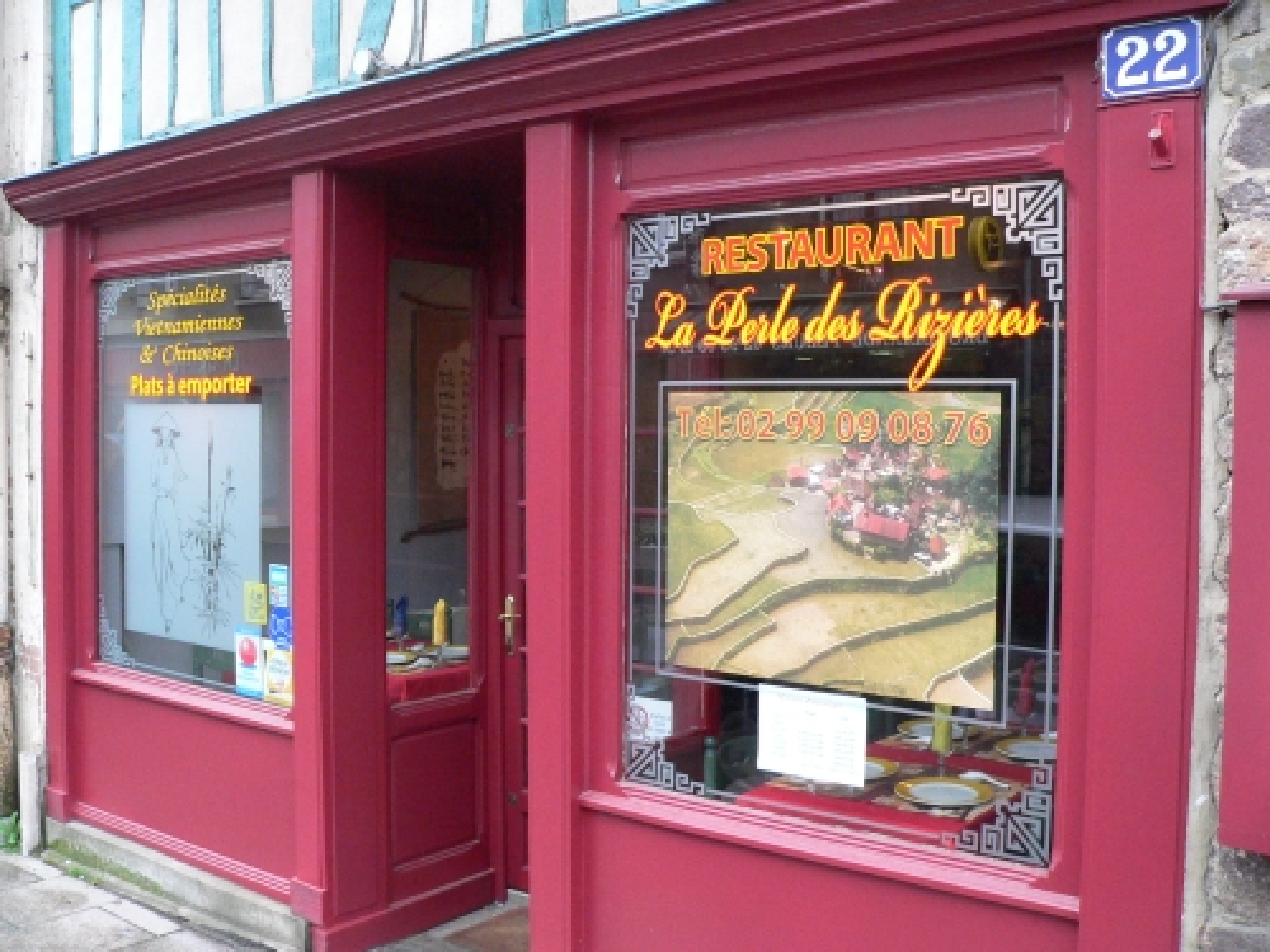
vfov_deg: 39.7
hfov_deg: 51.4
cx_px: 635
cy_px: 476
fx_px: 1321
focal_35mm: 36
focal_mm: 6
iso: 400
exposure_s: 1/125
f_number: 2.8
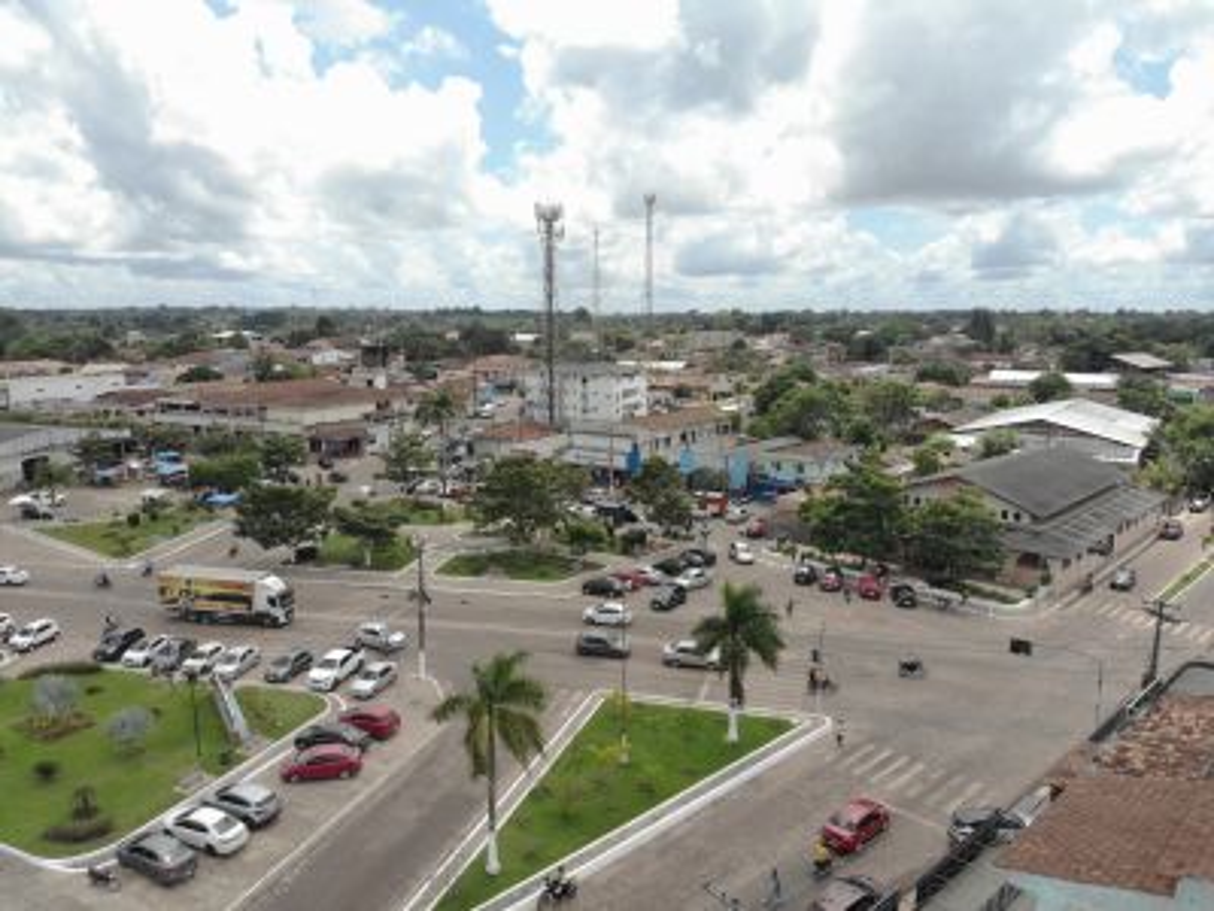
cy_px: 456
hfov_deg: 71.6
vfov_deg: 56.8
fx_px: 842
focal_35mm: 24
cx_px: 607
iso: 100
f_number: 2.8
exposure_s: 1/800
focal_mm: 4.5
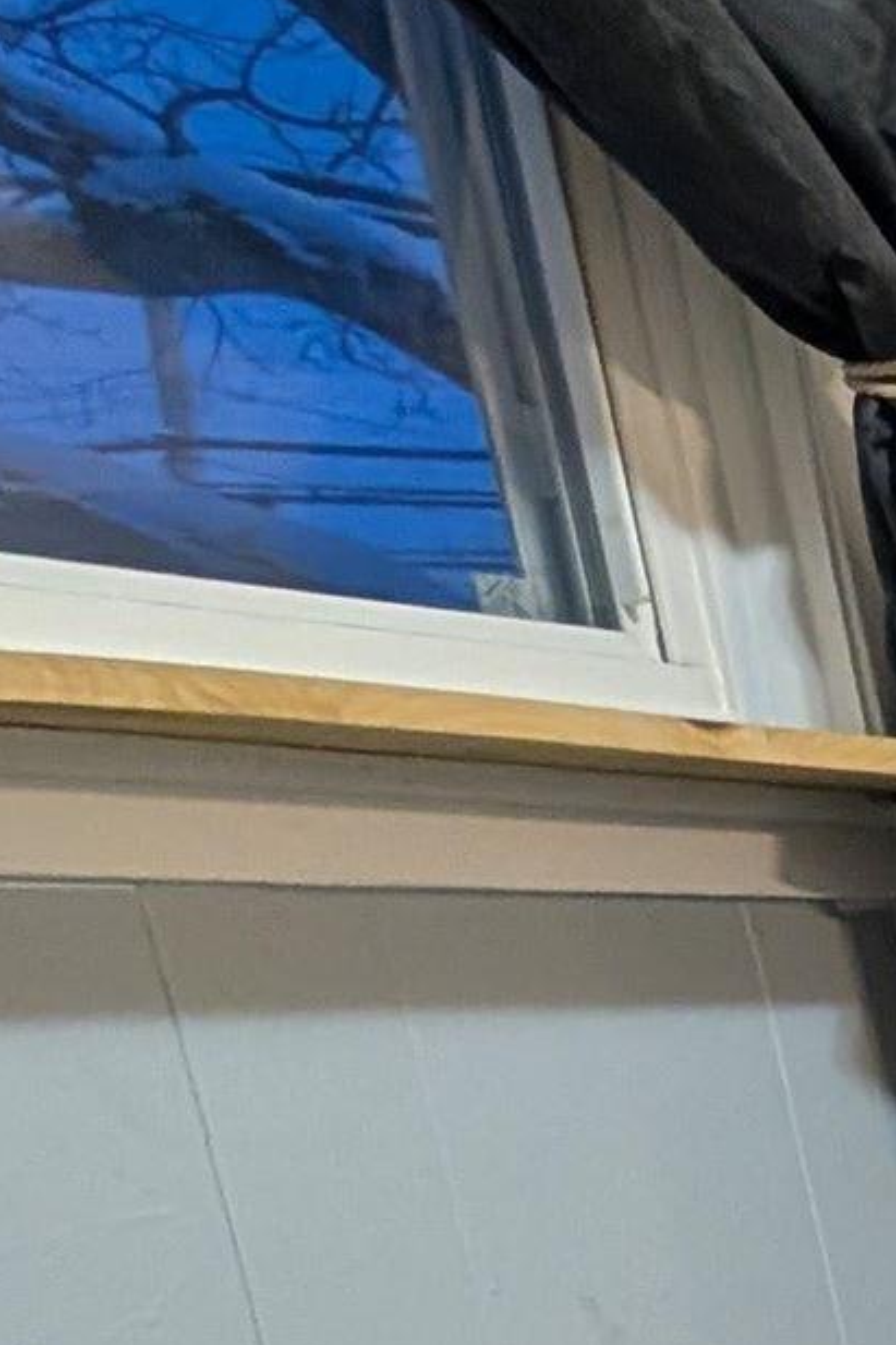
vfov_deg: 29.2
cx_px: 3120
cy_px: 1480
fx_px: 2316
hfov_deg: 9.6
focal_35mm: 62
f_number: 1.7
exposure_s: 1/24
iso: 226
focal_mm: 2.02
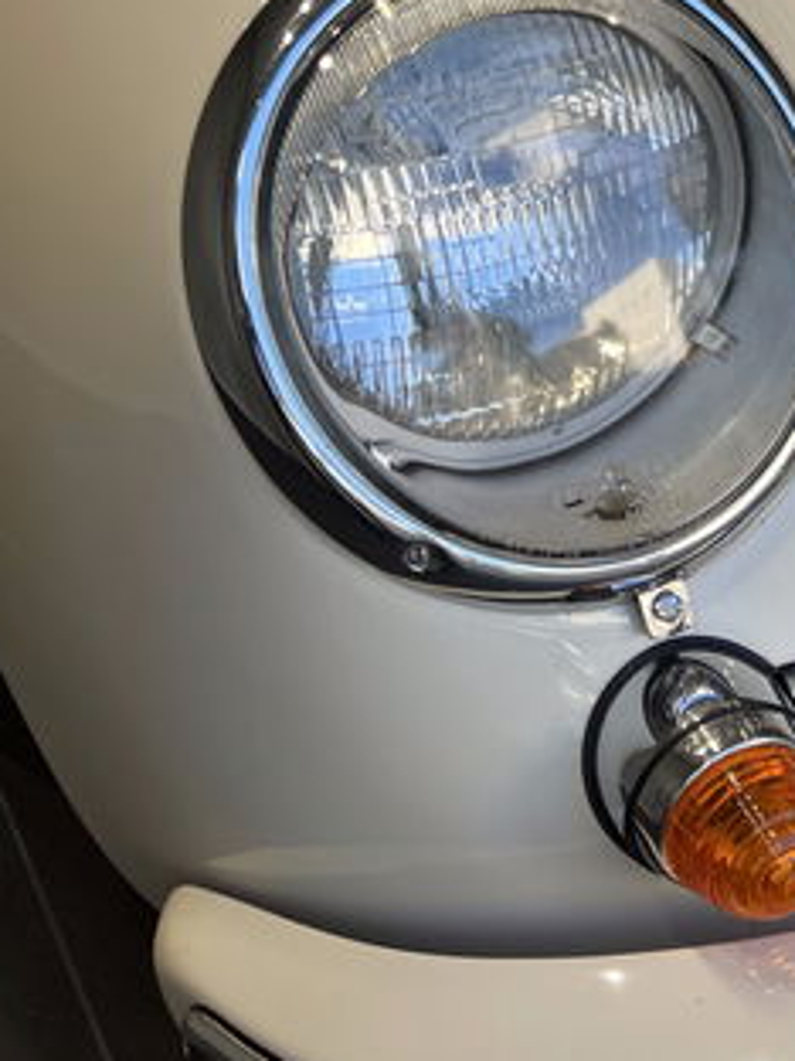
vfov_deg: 29.9
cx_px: 1223
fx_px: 1960
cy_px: 313
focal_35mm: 64
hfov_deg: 19.6
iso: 50
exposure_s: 1/583
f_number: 1.6
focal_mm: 5.1
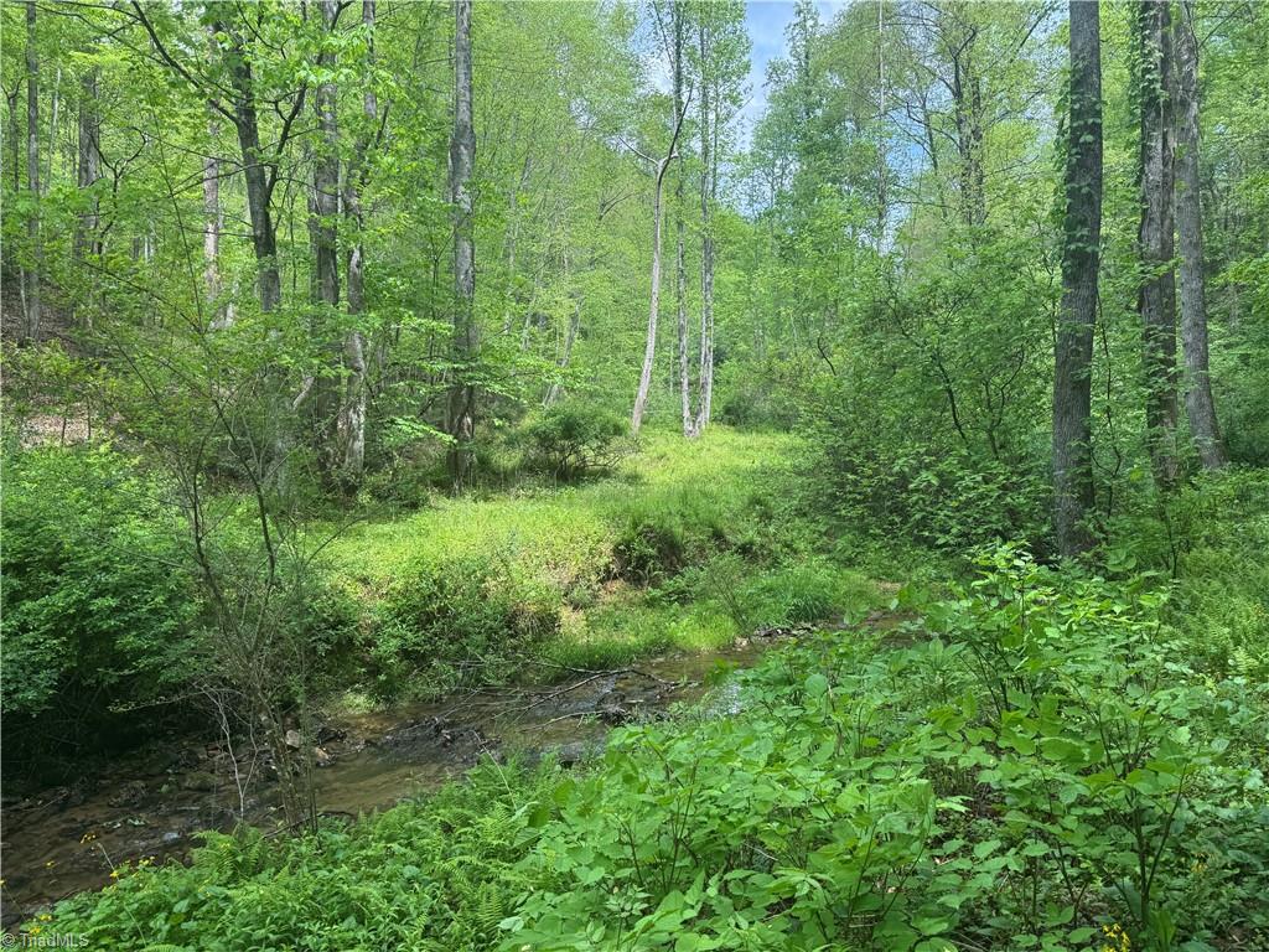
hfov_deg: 71.6
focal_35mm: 24
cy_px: 476
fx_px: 880
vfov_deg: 56.8
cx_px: 634
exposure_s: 1/792
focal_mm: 6.76
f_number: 1.78
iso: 80
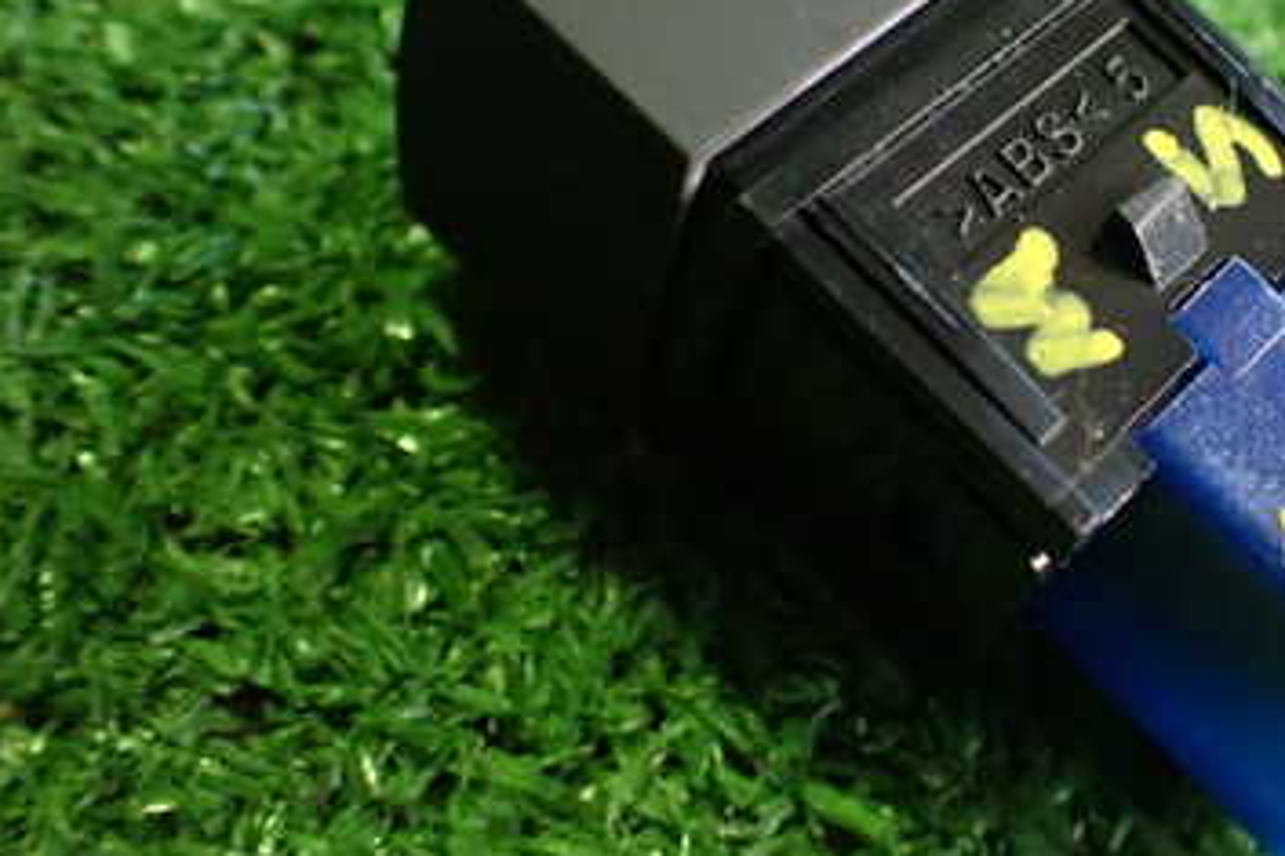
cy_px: 284
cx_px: 1001
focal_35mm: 53
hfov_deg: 36.4
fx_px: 1891
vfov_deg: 25.4
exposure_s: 1/80
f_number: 2.3
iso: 800
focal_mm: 5.4
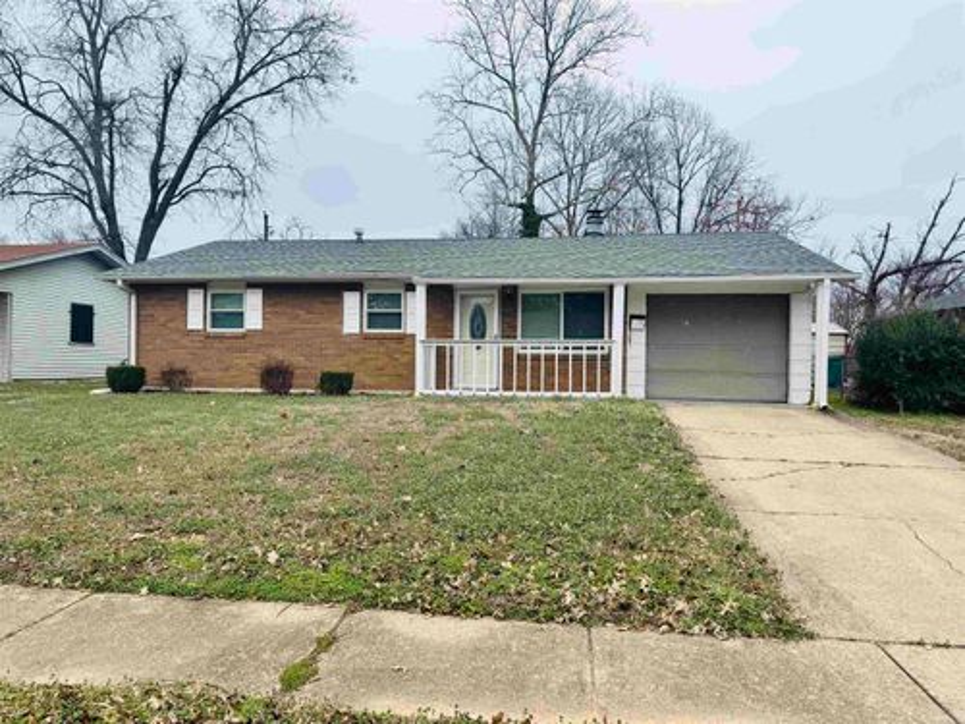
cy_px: 362
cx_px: 482
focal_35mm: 24
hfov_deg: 71.6
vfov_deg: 56.8
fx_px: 669
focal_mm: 6.76
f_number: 1.78
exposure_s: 1/1637
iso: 80
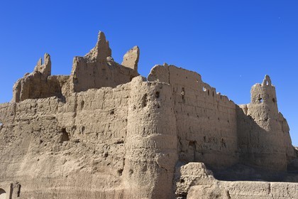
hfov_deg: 39.6
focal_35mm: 50
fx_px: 414
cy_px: 100
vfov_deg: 27.0
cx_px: 149
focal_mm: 50
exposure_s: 1/320
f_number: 11
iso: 200
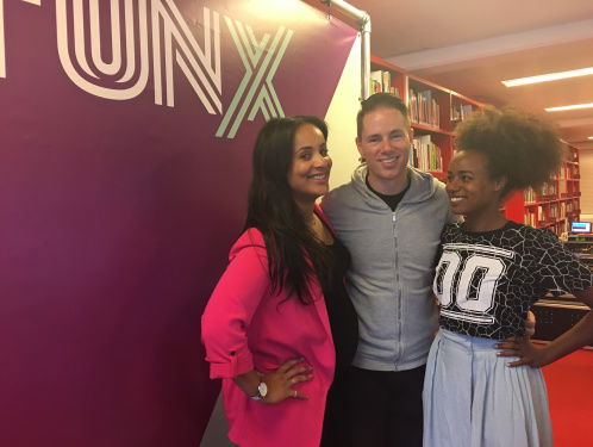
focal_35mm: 29
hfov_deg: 61.6
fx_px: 498
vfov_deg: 48.3
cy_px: 224
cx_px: 296
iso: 100
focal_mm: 4.15
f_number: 2.2
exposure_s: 1/17
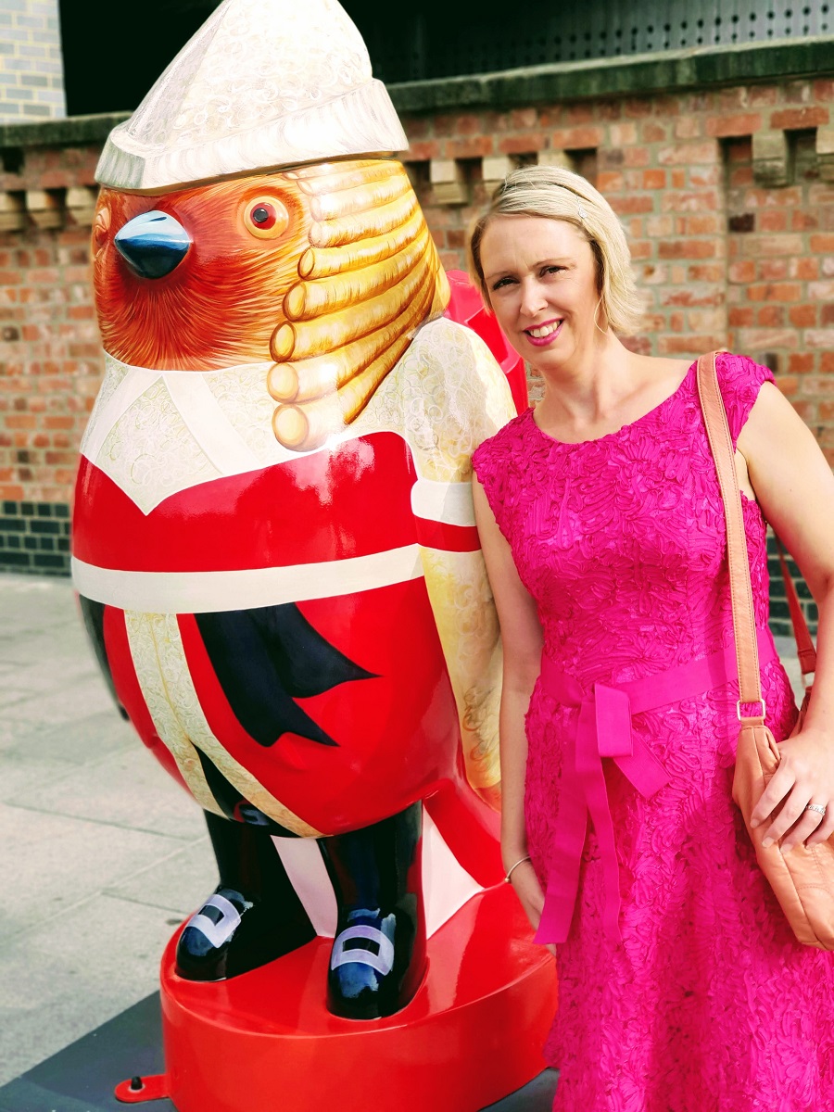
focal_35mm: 52
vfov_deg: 36.8
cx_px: 417
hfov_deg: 28.0
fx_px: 1670
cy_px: 556
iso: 25
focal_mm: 6
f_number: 2.4
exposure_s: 1/333
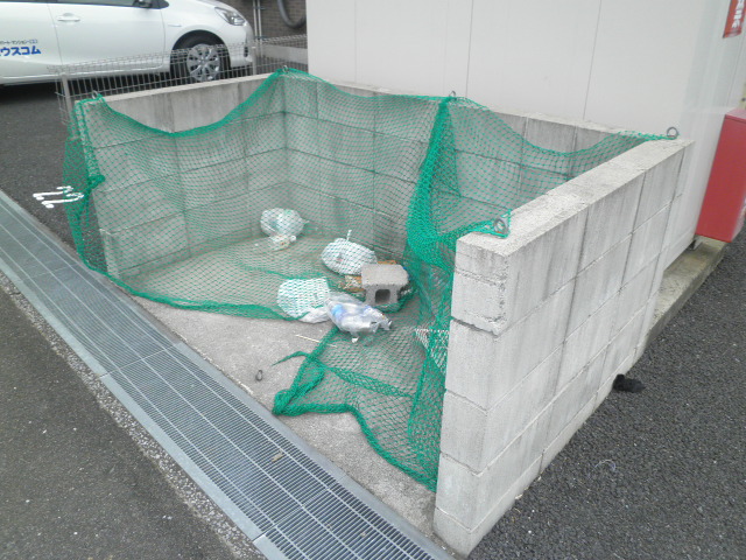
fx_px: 560
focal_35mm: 26
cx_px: 373
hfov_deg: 67.3
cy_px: 280
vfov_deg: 53.1
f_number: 2.8
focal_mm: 4.7
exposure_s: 1/320
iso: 64
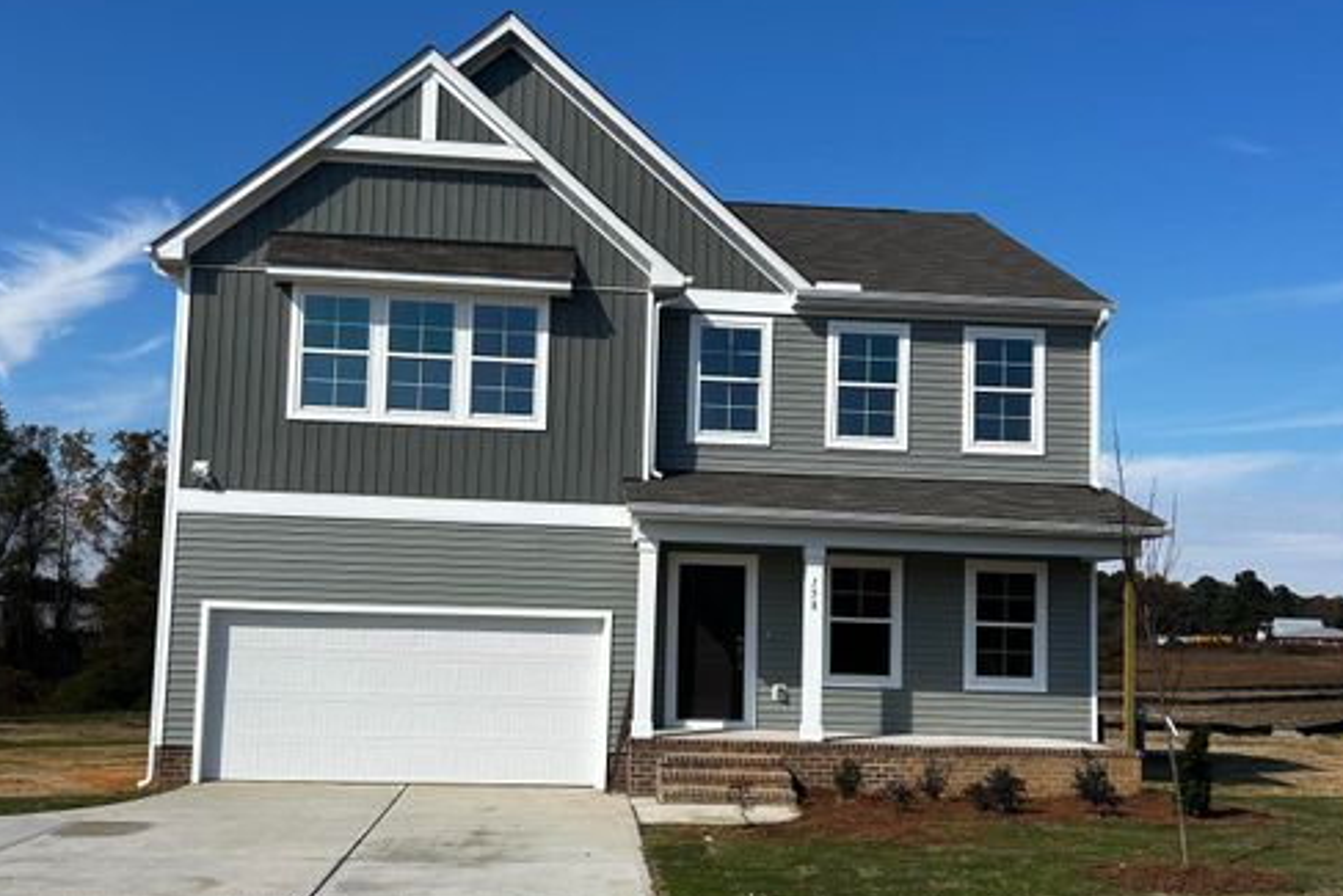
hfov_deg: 51.9
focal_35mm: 37
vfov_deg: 35.9
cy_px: 531
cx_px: 662
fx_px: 1381
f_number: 1.5
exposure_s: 1/4831
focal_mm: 5.7
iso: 50
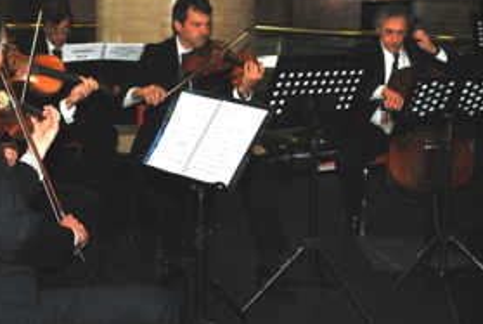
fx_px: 938
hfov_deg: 28.9
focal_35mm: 70
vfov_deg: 19.5
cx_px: 265
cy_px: 94
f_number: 8
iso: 400
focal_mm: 29
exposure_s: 1/60
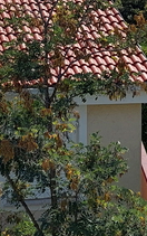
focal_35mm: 130
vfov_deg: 14.8
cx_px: 6
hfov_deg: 10.0
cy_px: -126
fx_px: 833
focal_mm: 5.23
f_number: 1.8
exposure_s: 1/3317
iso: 40
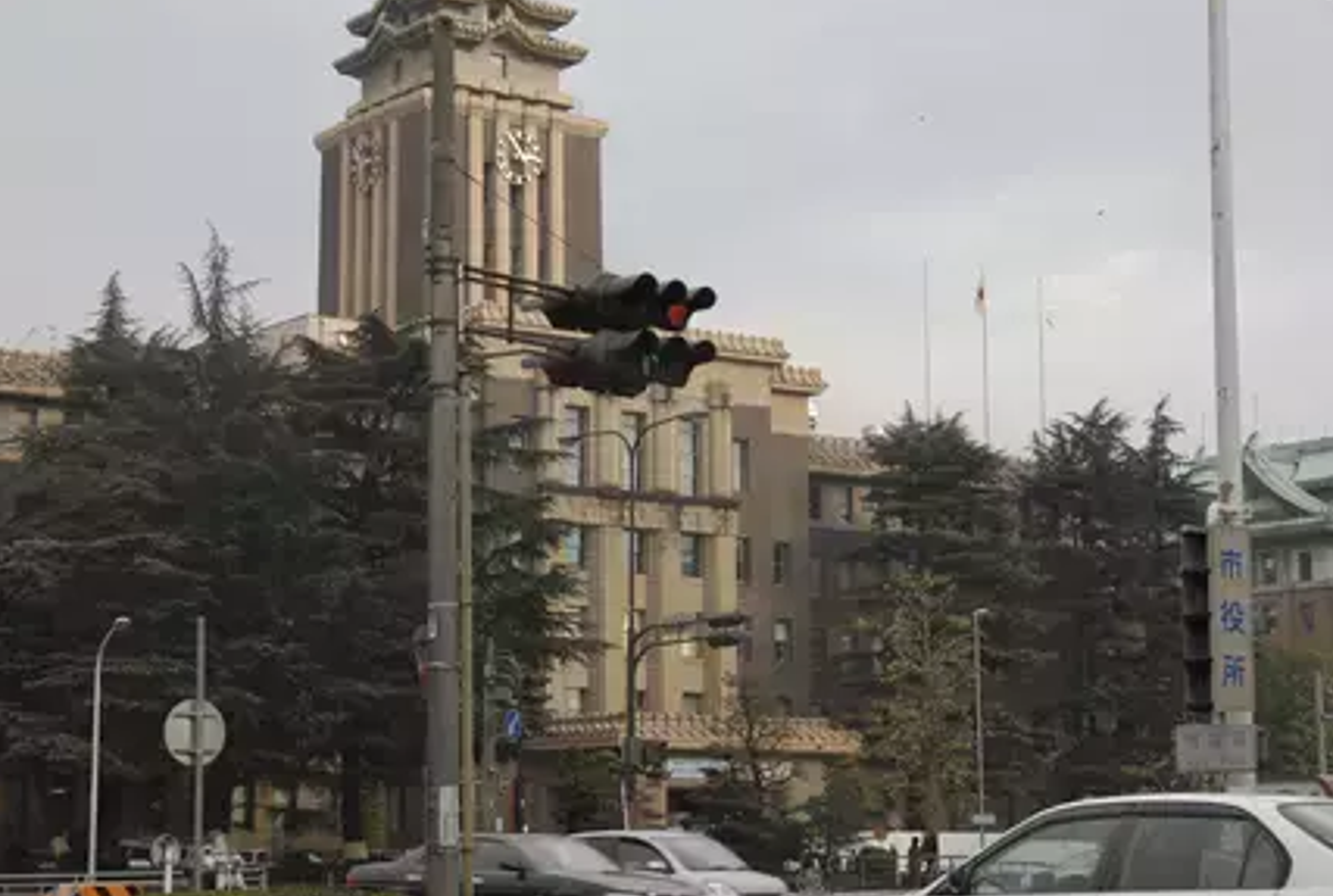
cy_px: 417
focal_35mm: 74
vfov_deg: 18.6
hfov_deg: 27.4
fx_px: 2736
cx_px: 634
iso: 200
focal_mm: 35
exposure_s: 1/125
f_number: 8
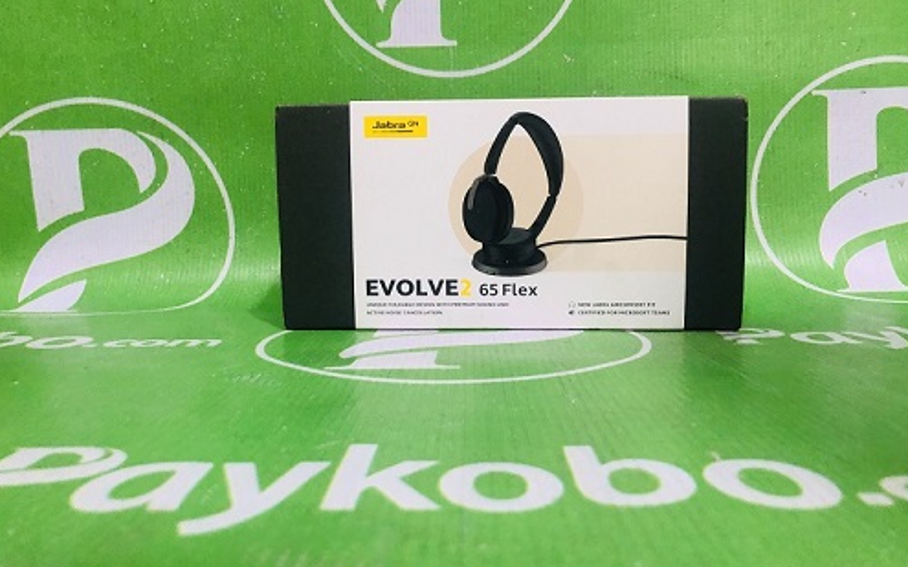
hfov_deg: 62.9
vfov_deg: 41.8
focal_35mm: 30
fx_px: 742
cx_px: 455
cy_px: 271
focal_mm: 3.99
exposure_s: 1/15
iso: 80
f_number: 1.8
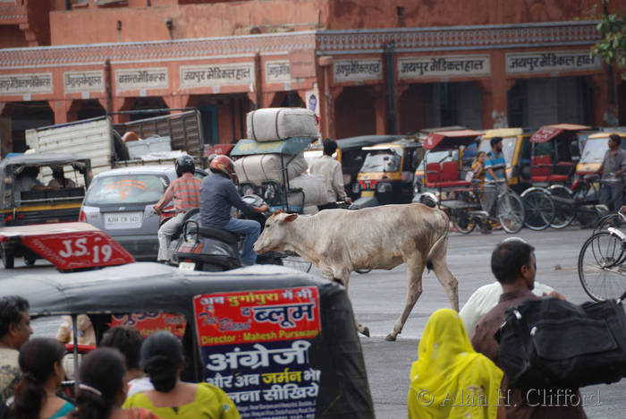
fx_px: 5221
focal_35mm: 300
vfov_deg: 4.6
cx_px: 313
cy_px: 210
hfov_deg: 6.9
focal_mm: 200
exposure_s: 1/160
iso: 220
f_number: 5.6
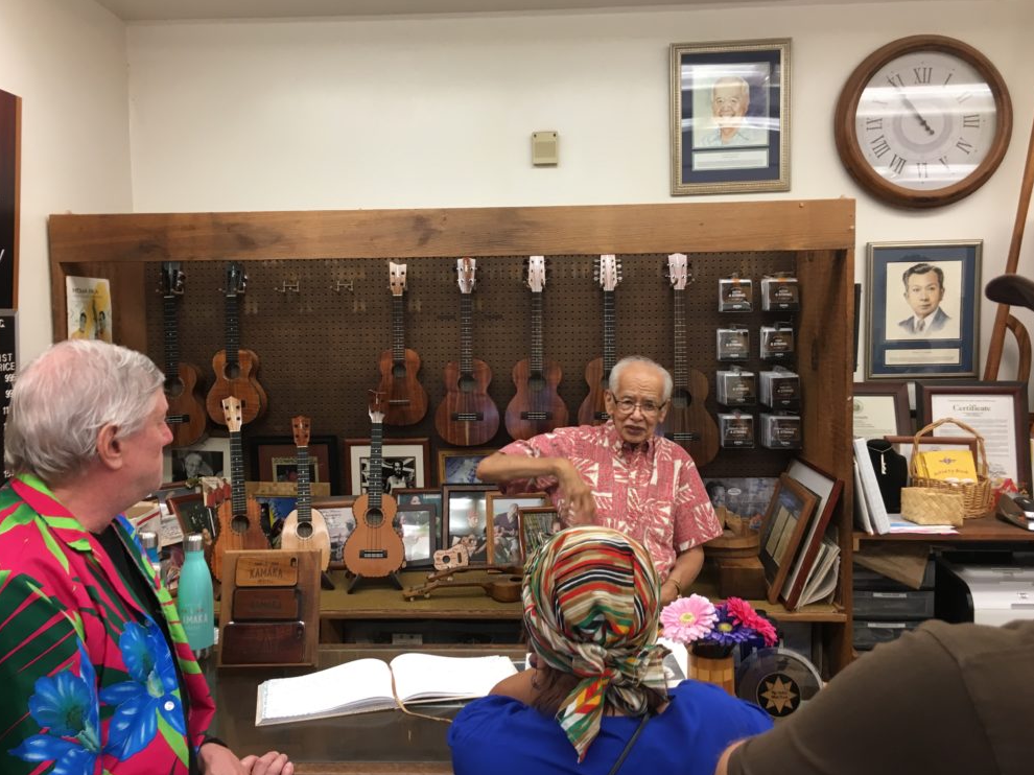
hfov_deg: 60.0
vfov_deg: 46.8
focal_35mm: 30
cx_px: 507
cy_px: 378
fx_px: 896
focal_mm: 4.15
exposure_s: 1/30
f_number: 2.2
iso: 80
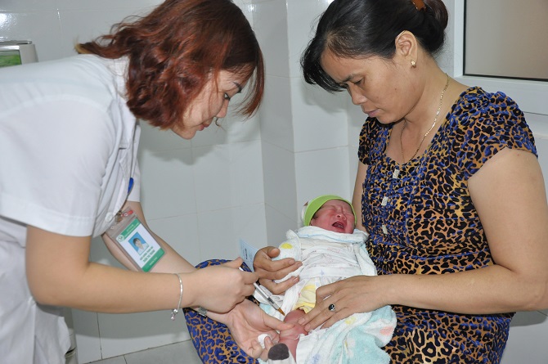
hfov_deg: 43.7
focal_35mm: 45
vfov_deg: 29.8
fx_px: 684
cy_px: 182
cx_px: 274
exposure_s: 1/60
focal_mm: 30
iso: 1000
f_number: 4.2
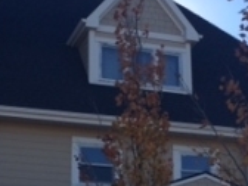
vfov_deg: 14.4
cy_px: 140
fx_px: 731
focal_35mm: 102
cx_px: 111
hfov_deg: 19.3
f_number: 2.2
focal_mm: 4.12
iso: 32
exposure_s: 1/1414
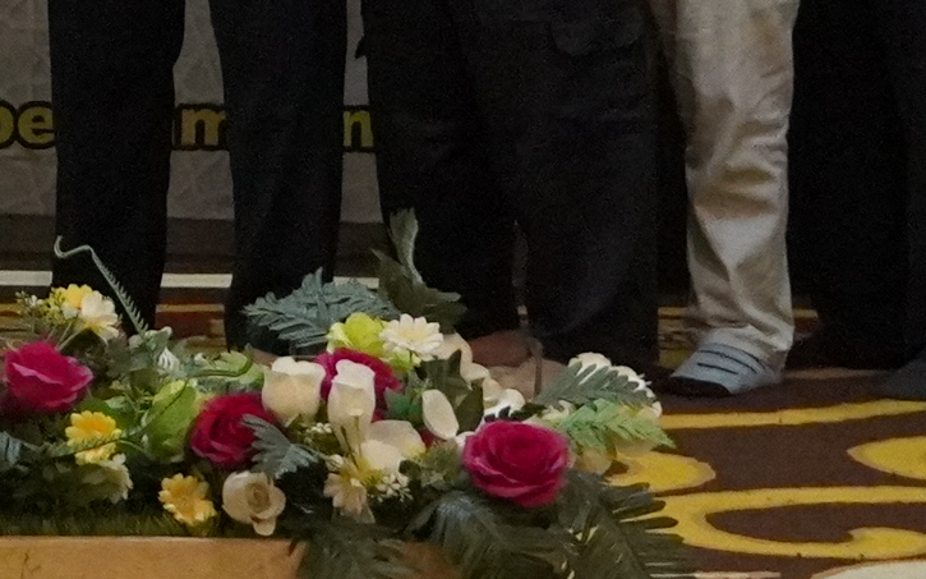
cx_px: -568
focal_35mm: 179
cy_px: -249
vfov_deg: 7.2
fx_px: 4517
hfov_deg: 11.1
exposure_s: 1/125
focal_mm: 20
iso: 6400
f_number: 4
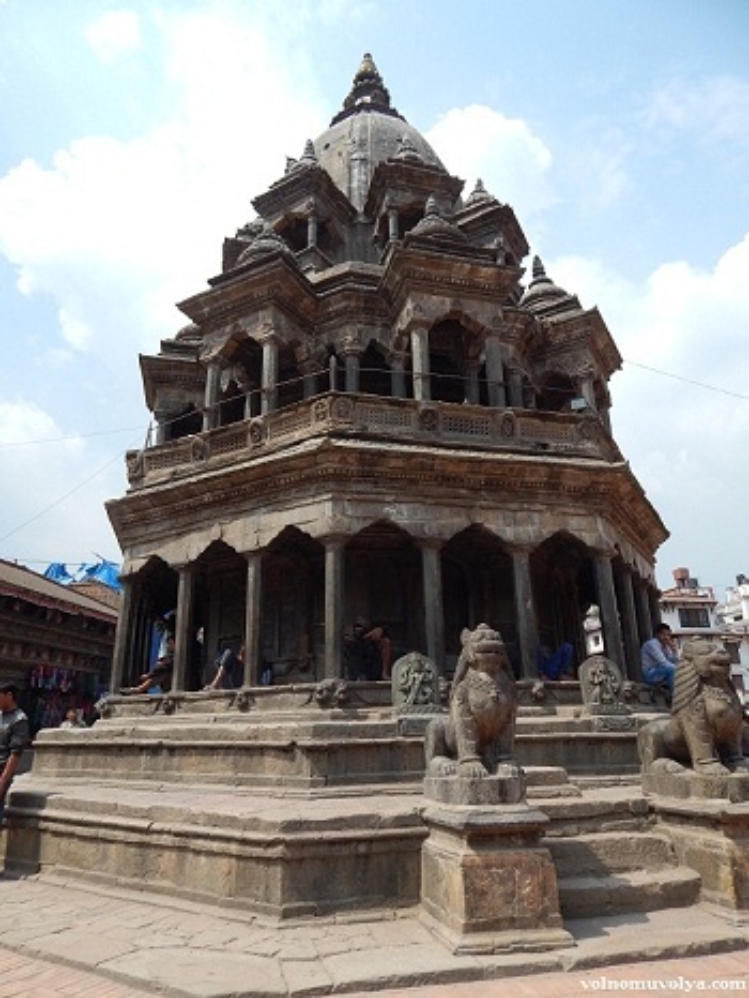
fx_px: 663
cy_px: 499
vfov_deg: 73.9
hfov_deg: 58.9
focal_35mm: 23
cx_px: 374
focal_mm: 4
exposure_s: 1/400
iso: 125
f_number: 6
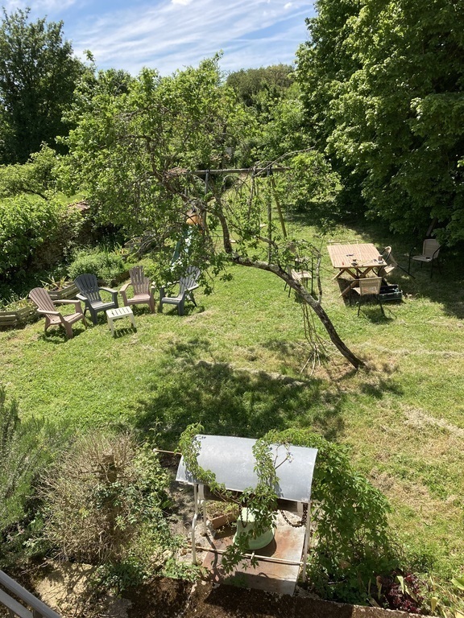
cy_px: 309
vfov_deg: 63.4
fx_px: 500
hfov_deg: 49.7
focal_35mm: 28
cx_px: 232
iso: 20
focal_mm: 3.99
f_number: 1.8
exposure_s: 1/1043
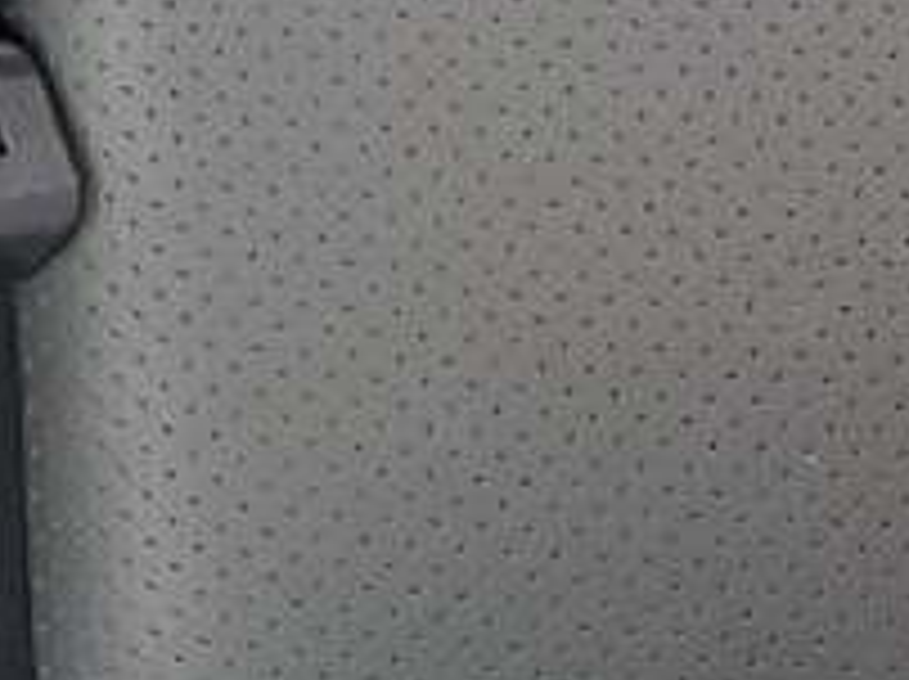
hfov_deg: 8.3
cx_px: -1696
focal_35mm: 206
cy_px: -1099
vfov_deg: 6.7
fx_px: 5403
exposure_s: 1/120
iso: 96
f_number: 1.5
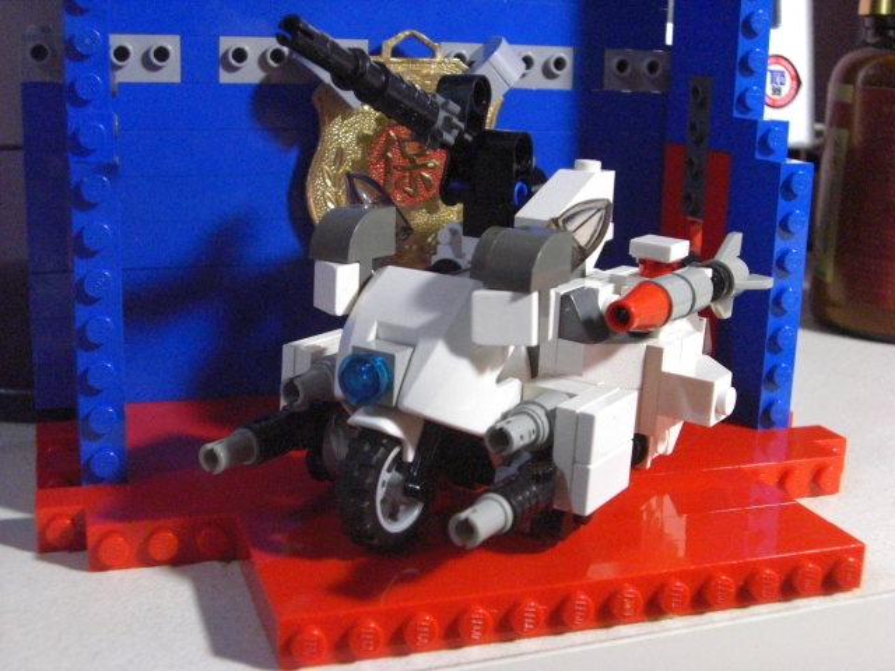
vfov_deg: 30.9
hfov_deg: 40.4
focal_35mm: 47
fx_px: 1215
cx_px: 448
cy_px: 336
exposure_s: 1/80
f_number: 3
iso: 800
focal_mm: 7.6
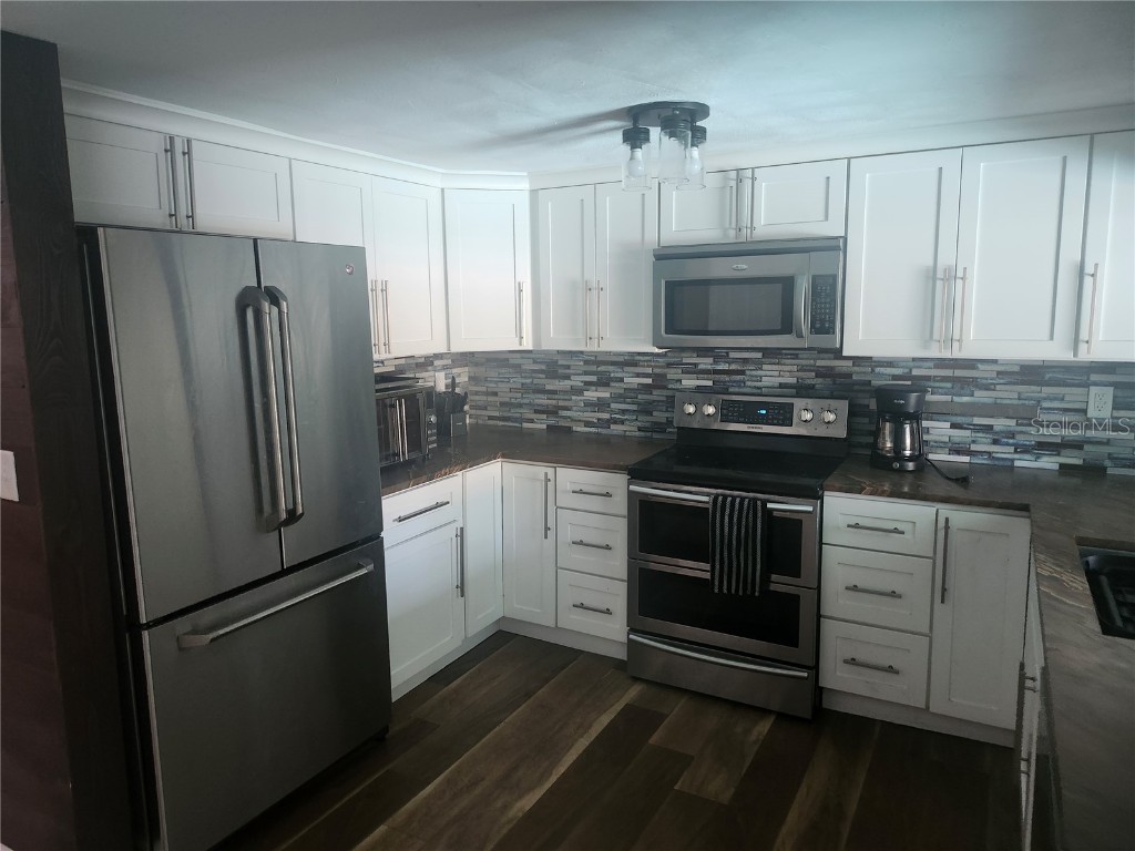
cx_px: 568
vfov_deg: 58.9
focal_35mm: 23
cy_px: 426
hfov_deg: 73.9
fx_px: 754
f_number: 1.8
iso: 640
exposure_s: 1/60
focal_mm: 5.54
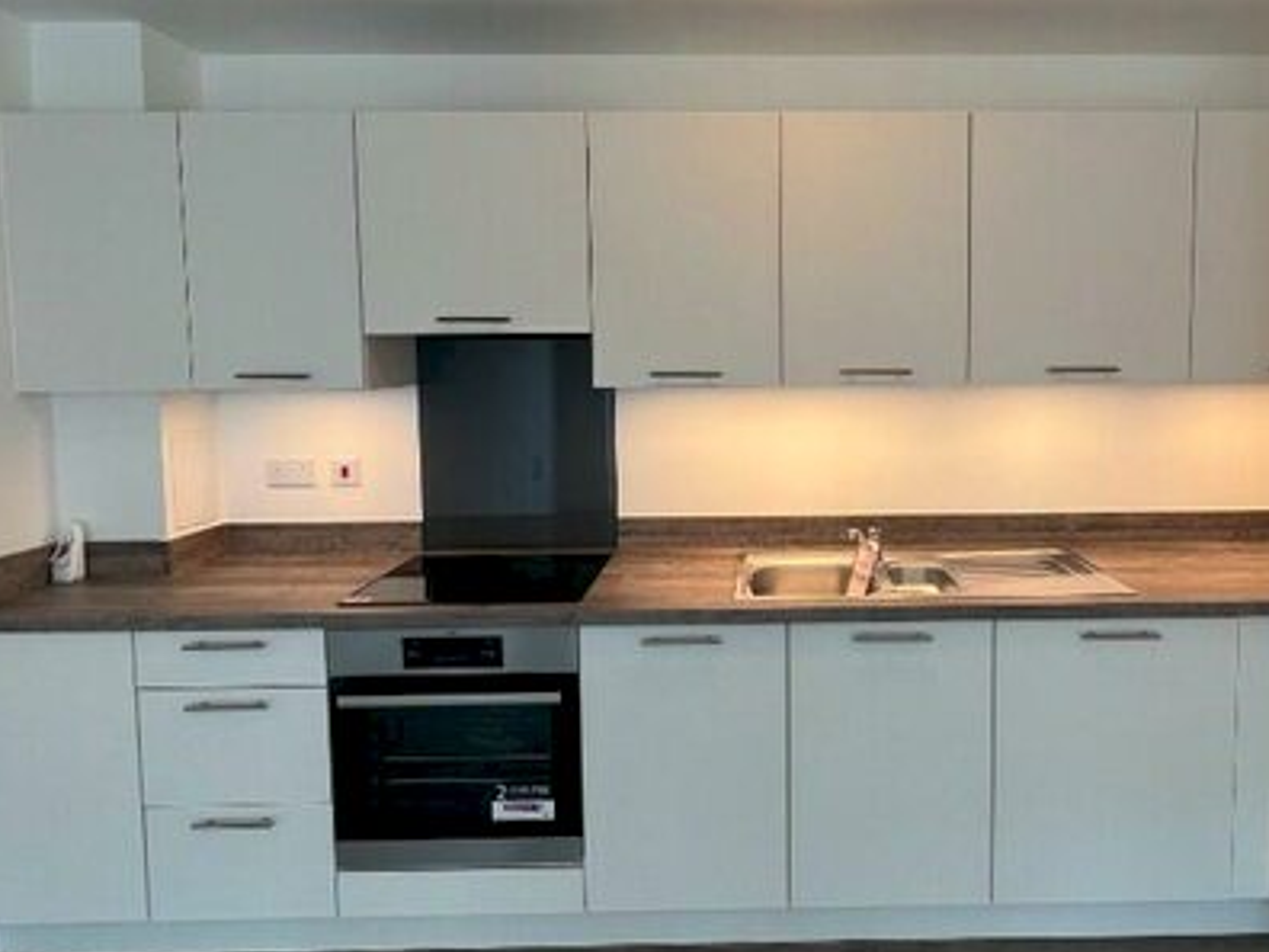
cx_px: 782
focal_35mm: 23
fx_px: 843
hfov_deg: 72.9
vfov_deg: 58.7
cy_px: 425
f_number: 1.8
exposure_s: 1/99
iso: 64
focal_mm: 1.57
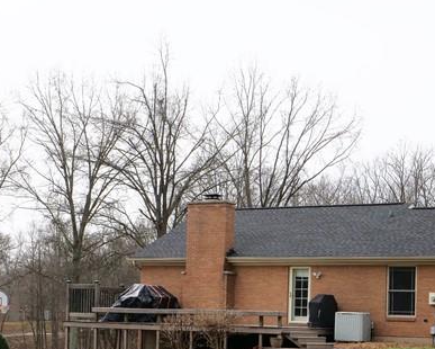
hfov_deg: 29.9
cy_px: 294
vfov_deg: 24.1
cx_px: 334
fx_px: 799
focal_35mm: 62
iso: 200
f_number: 5.6
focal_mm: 12
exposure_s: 1/640
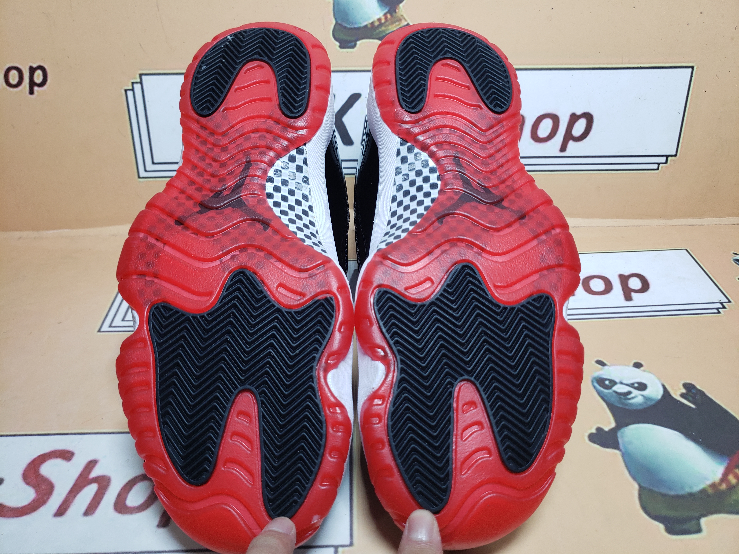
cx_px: 370
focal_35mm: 26
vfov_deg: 53.1
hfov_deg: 67.3
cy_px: 277
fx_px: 555
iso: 50
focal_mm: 4.3
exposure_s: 1/398
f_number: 1.5
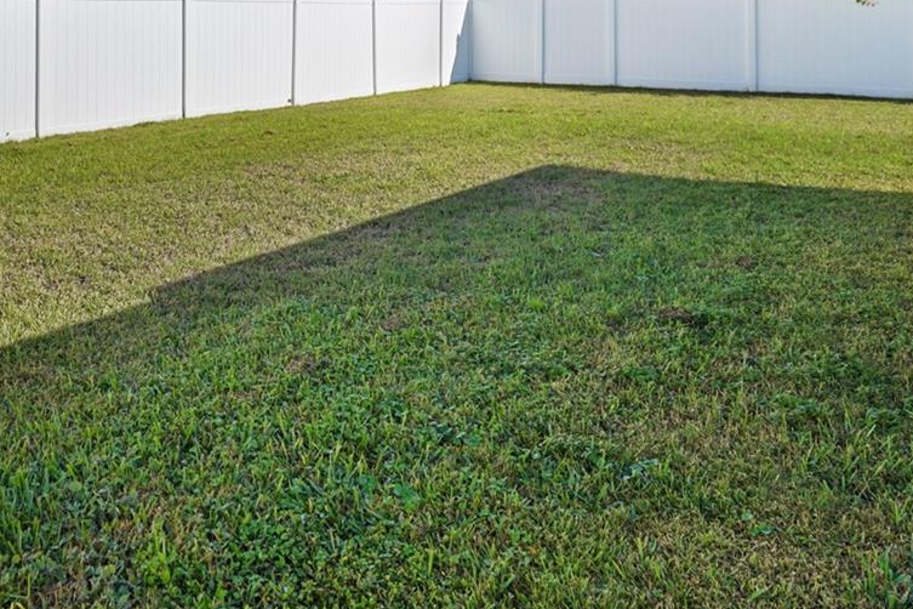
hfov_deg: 53.8
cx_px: 252
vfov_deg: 36.4
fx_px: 862
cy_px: 58
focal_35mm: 34
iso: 100
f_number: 4
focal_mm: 16
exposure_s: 1/160
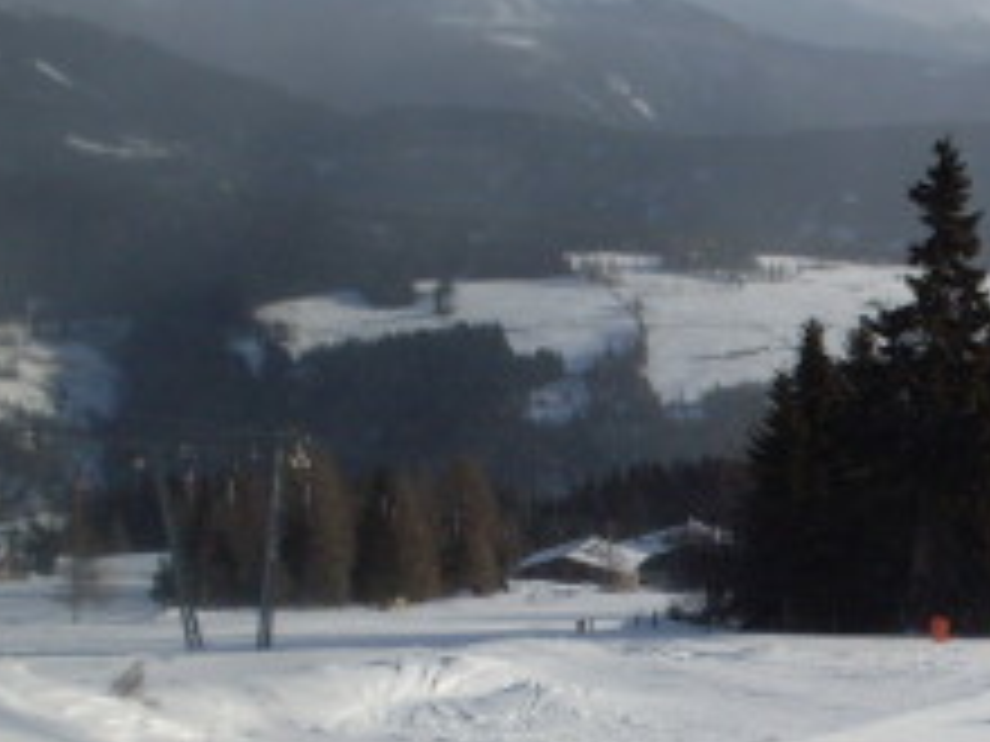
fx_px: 2374
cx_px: 1008
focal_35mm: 83
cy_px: 652
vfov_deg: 17.5
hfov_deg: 22.6
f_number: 8.4
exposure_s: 1/500
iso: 80
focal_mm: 6.3
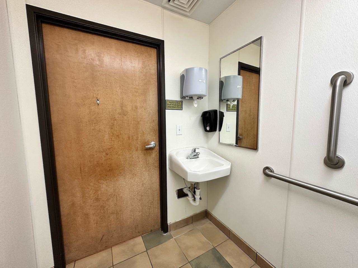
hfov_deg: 102.1
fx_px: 145
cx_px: 179
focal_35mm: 14
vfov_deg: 85.7
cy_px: 134
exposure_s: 1/60
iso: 200
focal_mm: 2.22
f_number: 2.2
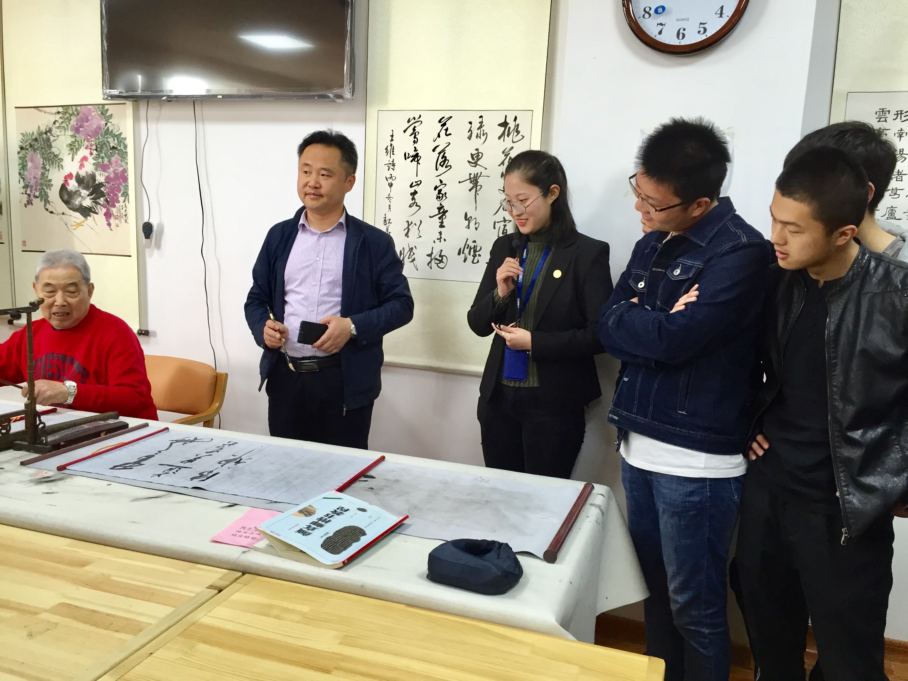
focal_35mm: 29
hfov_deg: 61.7
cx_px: 454
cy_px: 340
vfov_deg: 48.2
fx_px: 761
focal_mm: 4.15
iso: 64
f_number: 2.2
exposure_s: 1/30
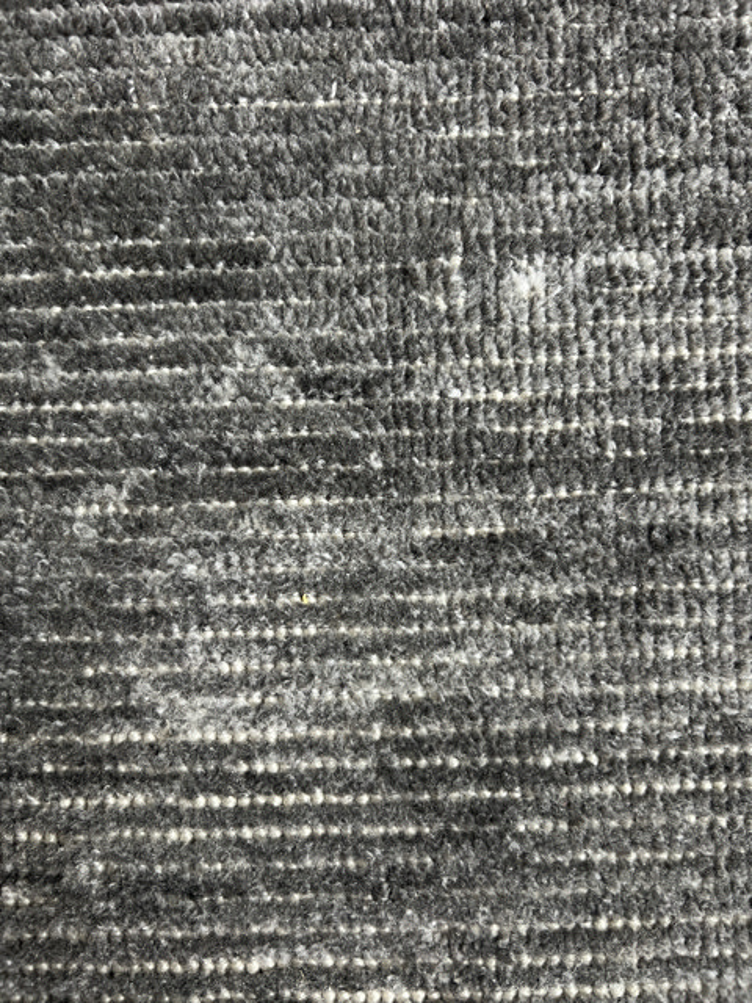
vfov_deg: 67.3
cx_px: 376
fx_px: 753
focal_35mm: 26
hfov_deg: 53.1
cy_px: 502
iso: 160
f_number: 1.5
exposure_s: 1/50
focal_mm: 5.7
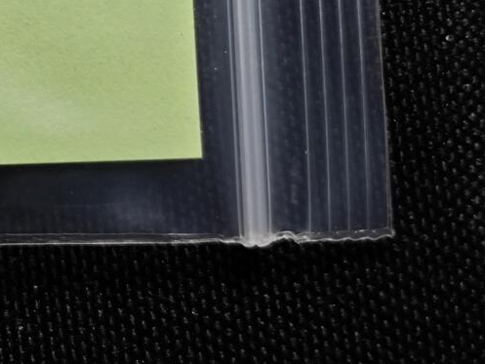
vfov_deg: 10.5
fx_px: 1934
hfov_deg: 13.8
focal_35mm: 138
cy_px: -129
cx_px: -141
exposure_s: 1/100
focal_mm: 5.84
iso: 50
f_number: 1.6
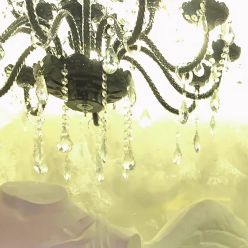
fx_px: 665
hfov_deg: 19.7
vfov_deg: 18.3
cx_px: 308
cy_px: 391
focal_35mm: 82
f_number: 1.8
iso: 400
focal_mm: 4.25
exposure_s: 1/50
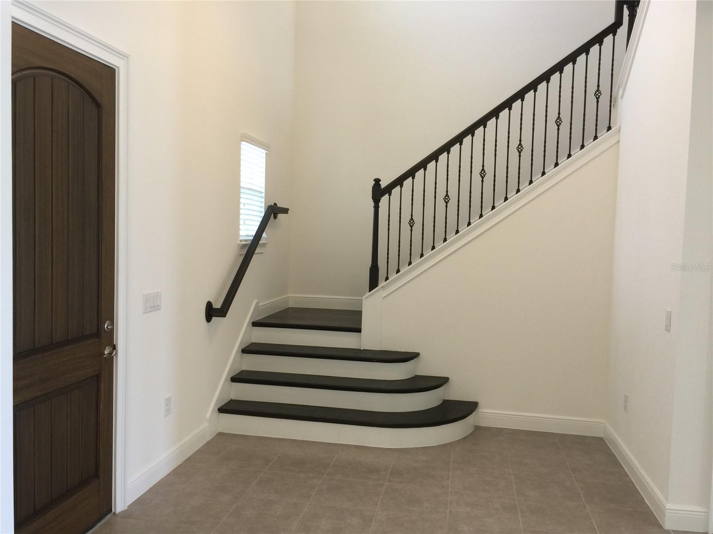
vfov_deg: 48.2
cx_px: 356
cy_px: 267
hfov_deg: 61.7
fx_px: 597
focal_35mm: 29
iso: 40
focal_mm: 4.15
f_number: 2.2
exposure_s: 1/15
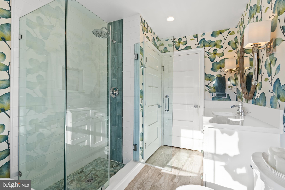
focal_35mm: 16
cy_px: 95
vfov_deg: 73.8
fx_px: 127
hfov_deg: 96.7
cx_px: 142
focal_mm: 16
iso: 250
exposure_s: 1/25
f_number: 8
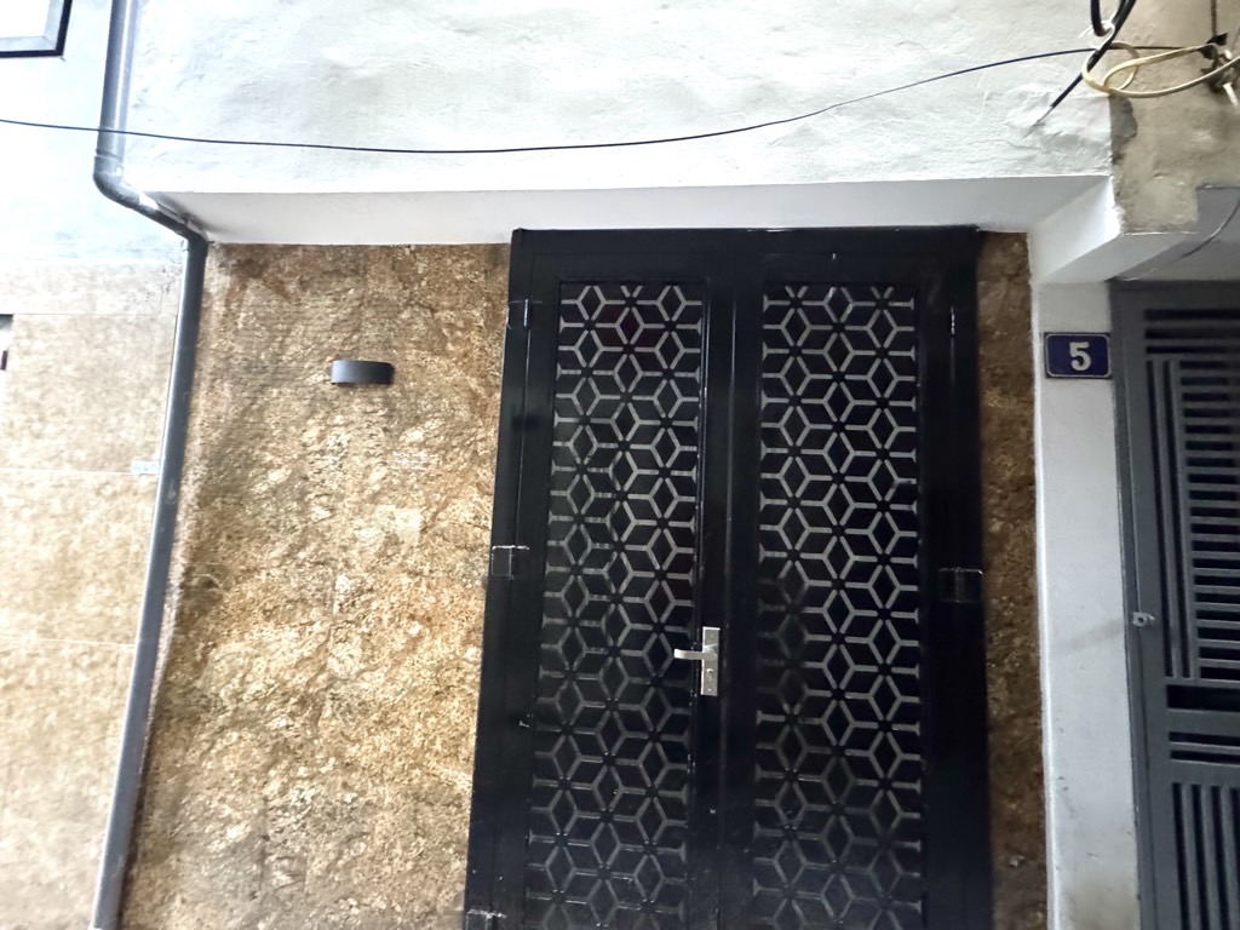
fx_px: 502
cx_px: 620
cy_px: 465
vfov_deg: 85.7
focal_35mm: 14
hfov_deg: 102.1
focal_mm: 2.22
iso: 2000
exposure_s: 1/30
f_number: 2.2
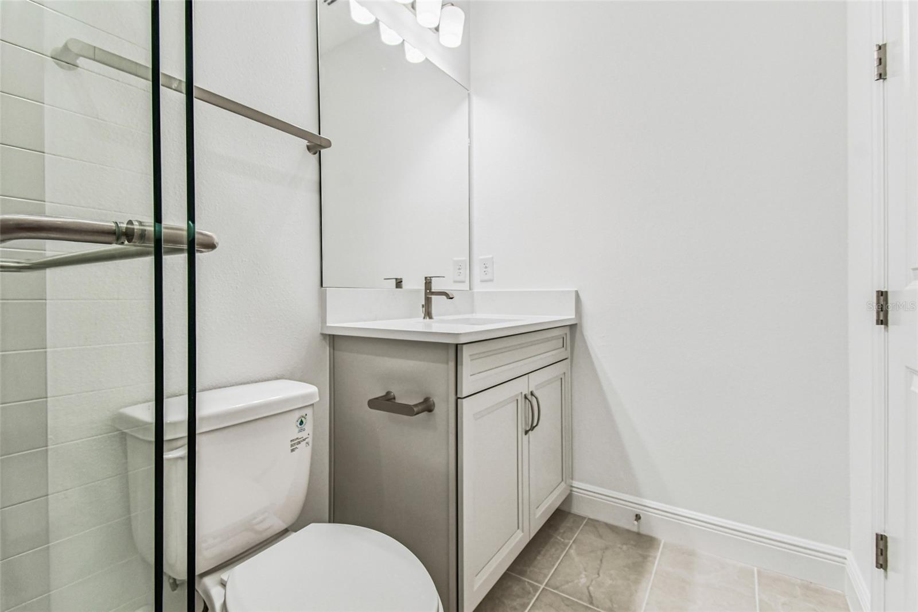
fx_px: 382
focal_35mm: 15
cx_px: 459
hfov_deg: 100.4
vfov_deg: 77.3
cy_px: 306
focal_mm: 10
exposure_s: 1/200
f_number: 7.1
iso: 640
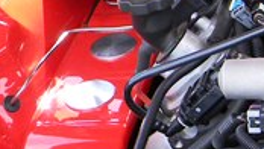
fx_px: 980
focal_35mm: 140
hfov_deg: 14.3
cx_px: 399
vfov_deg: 8.7
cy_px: 55
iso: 80
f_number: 3.5
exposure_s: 1/108
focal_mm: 5
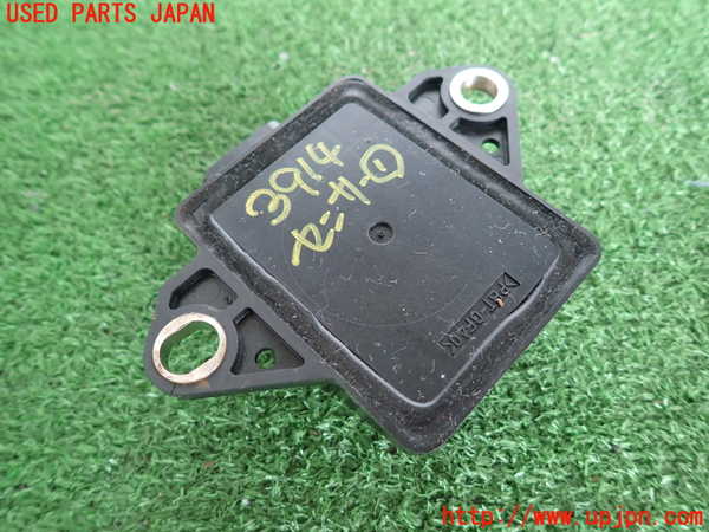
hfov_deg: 69.4
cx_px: 354
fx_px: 512
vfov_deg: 54.9
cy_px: 266
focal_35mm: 25
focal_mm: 4.5
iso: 200
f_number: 2
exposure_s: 1/50
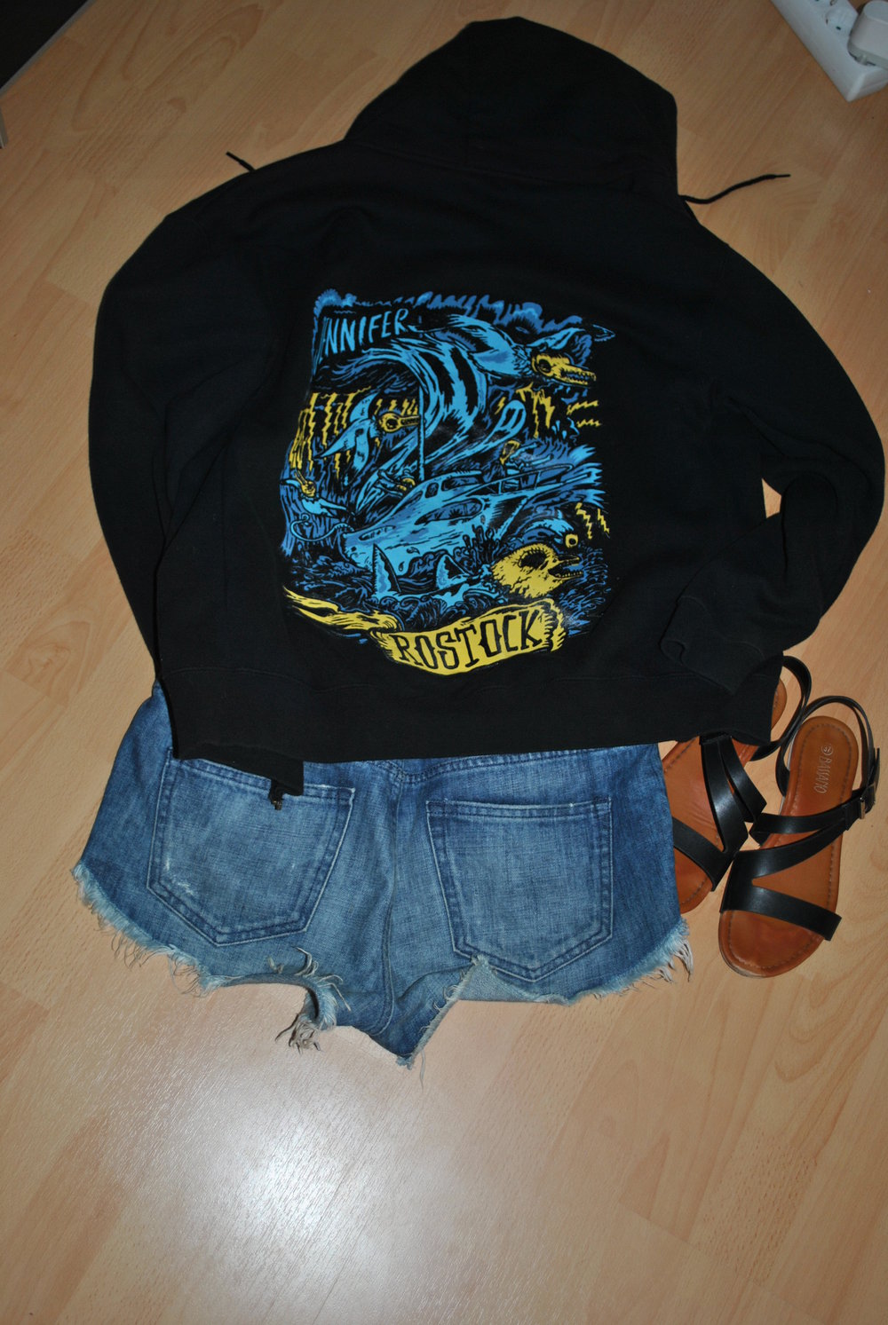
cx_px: 444
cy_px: 662
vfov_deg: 53.1
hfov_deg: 37.0
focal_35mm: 36
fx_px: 1328
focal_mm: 24
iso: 200
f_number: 4
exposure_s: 1/60
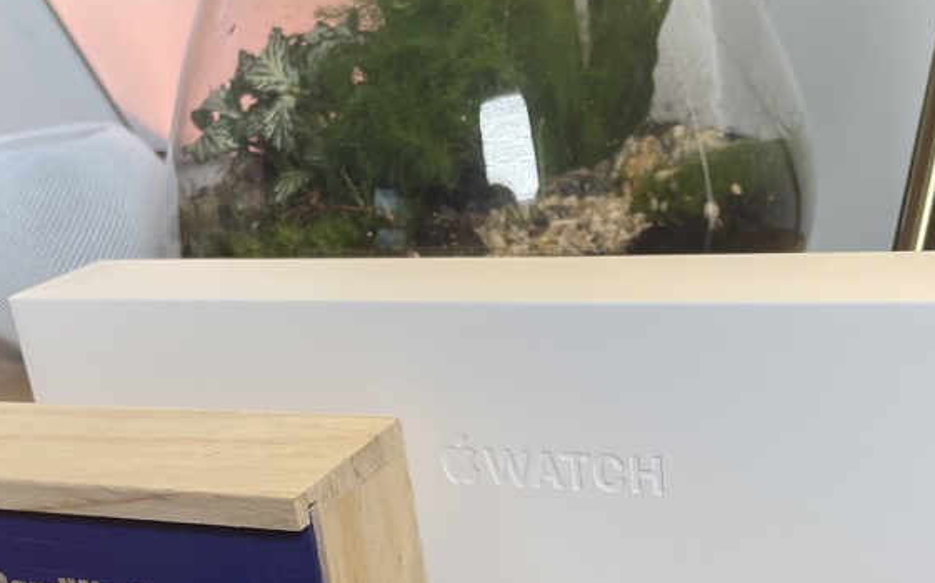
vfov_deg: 20.8
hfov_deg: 34.6
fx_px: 1503
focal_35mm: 59
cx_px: 487
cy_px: 661
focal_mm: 4.2
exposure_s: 1/100
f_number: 1.6
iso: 32
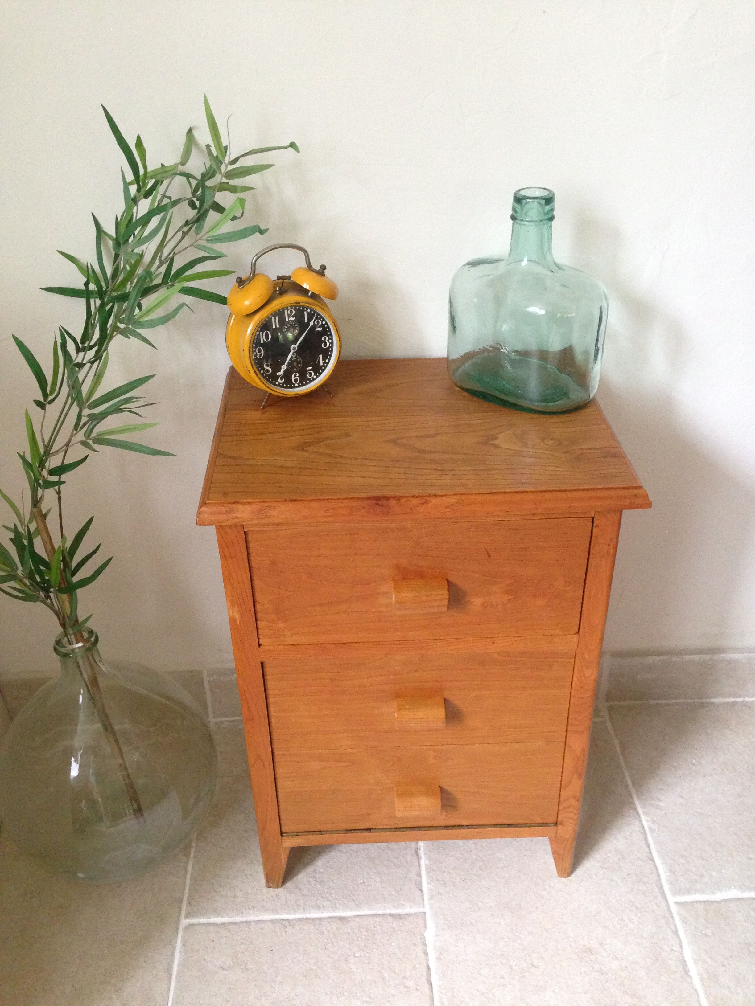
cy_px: 503
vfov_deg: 55.4
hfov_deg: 42.9
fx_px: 960
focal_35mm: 33
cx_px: 378
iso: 320
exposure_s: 1/20
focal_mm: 4.12
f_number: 2.4
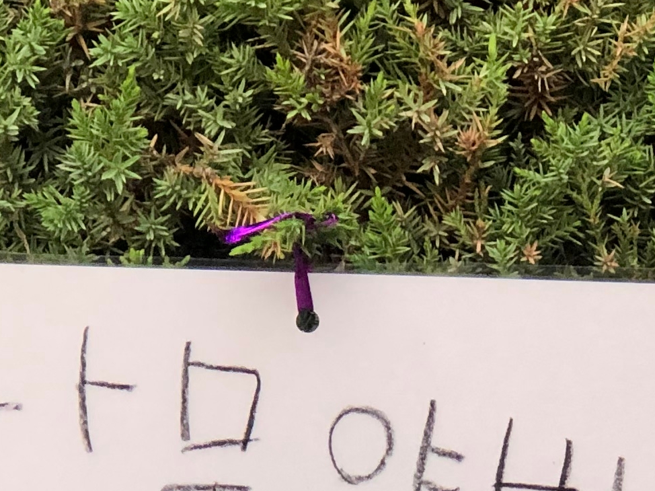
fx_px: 4464
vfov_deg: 6.2
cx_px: 497
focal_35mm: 236
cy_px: 719
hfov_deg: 8.4
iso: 32
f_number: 2.8
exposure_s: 1/30
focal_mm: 6.6
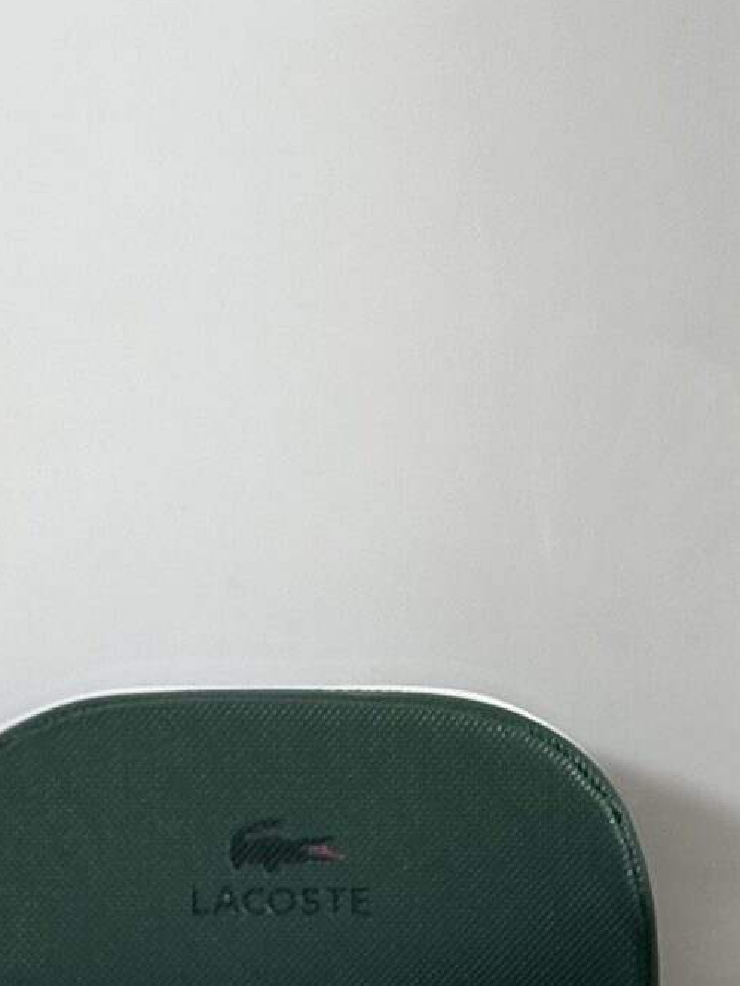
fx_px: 5273
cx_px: 468
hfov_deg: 8.0
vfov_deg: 10.7
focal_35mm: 185
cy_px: 514
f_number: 1.78
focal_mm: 6.86
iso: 64
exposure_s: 1/121
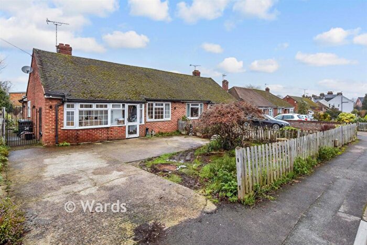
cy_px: 122
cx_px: 184
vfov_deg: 77.4
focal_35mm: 15
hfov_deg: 100.4
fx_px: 153
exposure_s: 1/250
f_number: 8
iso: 320
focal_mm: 10
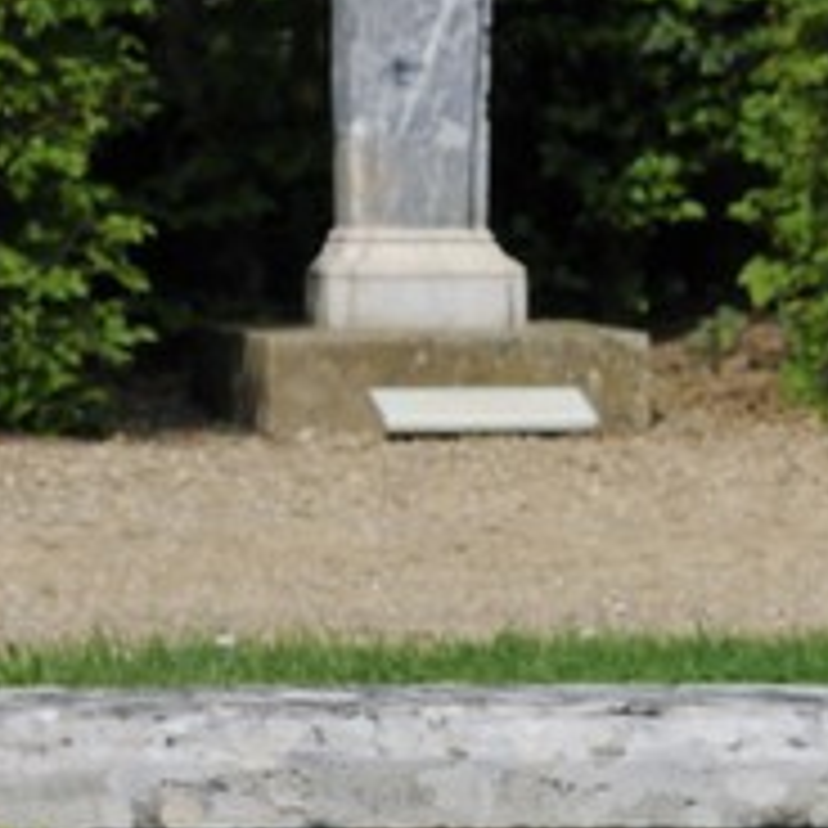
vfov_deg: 2.3
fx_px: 20946
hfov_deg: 2.2
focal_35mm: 774
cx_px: 3082
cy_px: 828
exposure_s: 1/160
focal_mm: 105
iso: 100
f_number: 9
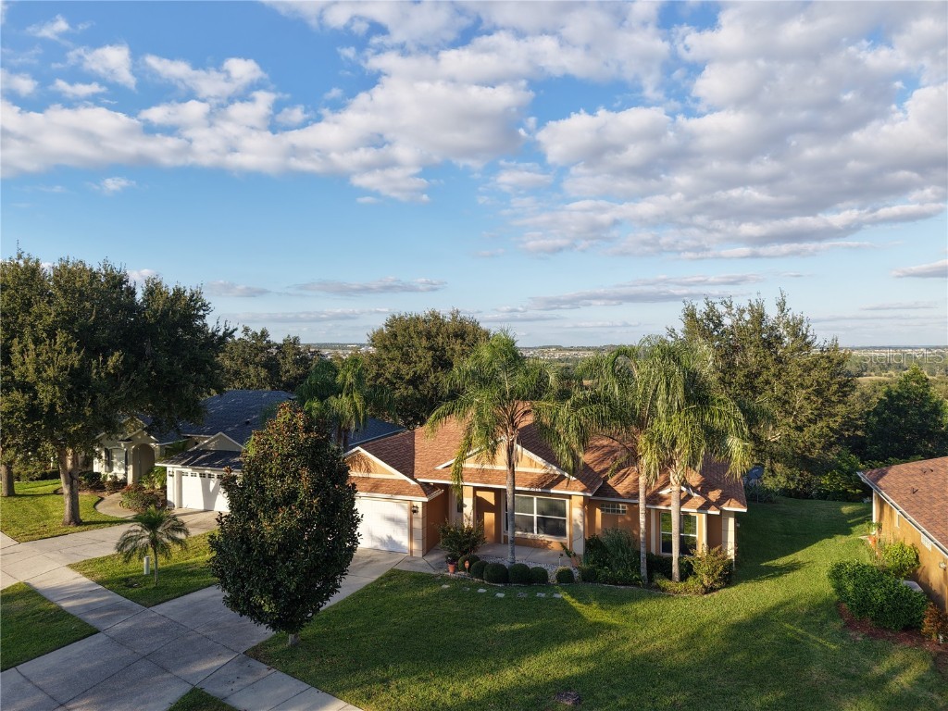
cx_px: 474
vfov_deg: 56.8
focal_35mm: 24
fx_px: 657
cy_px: 356
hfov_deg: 71.6
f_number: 1.8
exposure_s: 1/2000
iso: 140
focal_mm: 8.67
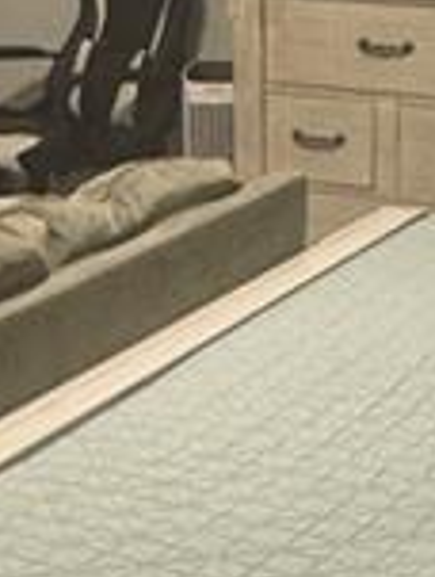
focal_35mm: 111
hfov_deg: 13.4
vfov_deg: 17.7
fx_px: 1852
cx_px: 301
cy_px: 294
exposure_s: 1/60
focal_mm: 2.22
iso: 500
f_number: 2.2
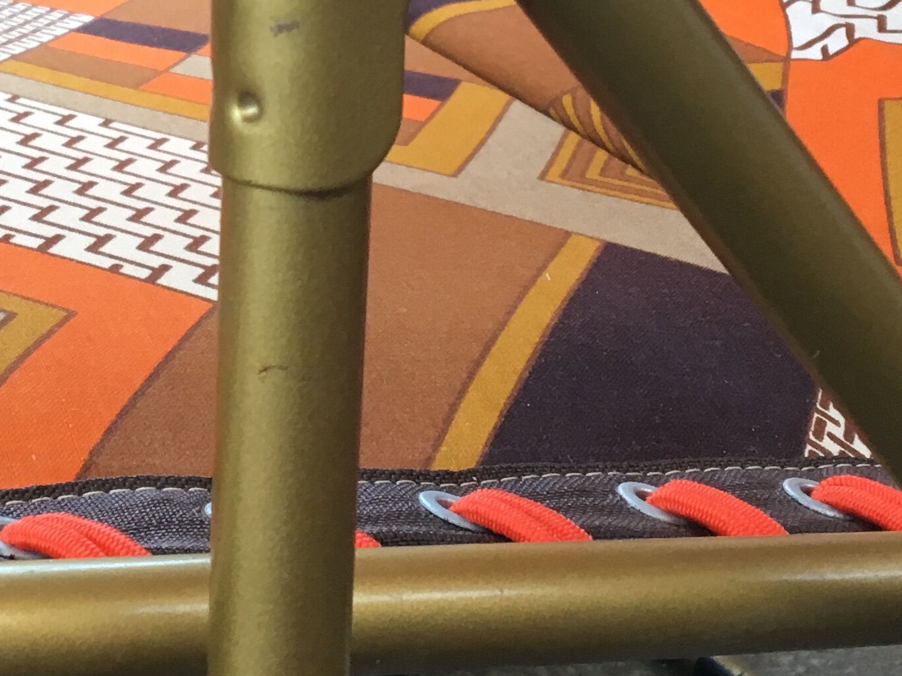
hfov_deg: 22.5
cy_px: 62
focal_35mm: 86
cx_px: 206
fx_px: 2241
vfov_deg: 16.9
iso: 50
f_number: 2.2
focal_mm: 4.15
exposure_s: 1/33
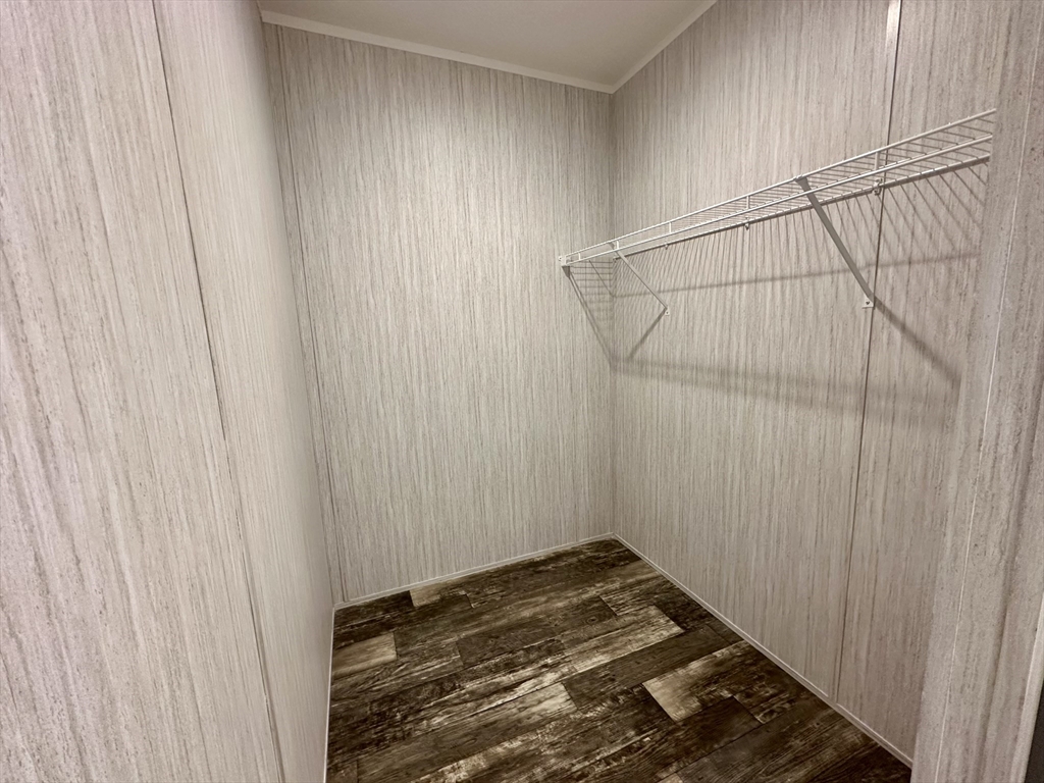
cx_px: 522
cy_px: 392
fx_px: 422
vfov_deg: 85.7
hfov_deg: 102.1
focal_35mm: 14
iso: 200
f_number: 2.2
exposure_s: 1/60
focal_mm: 2.22
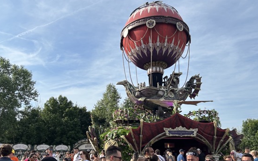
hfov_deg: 59.7
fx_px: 225
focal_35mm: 32
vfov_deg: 39.2
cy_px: 97
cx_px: 133
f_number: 1.5
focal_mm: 5.7
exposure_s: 1/3968
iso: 50
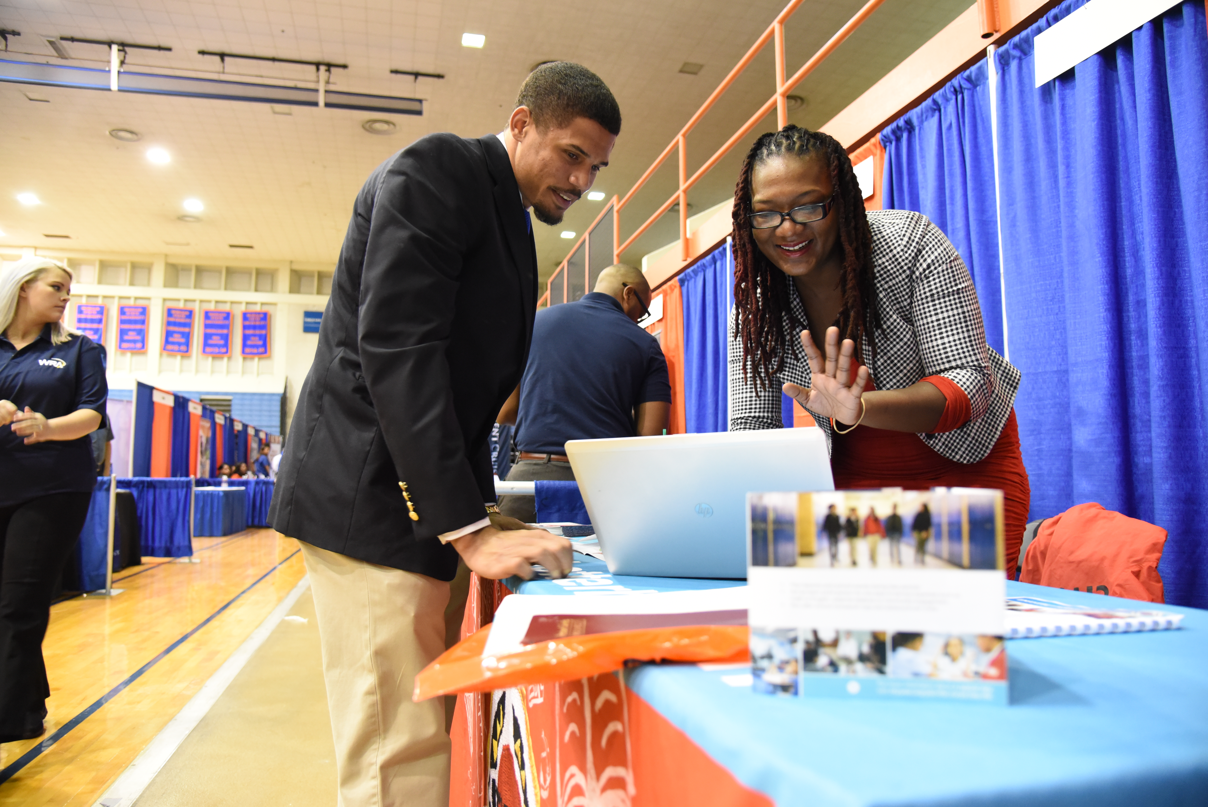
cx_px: 604
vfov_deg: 53.2
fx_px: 806
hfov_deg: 73.7
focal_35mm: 24
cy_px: 404
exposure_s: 1/80
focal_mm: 24
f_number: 4
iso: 4000
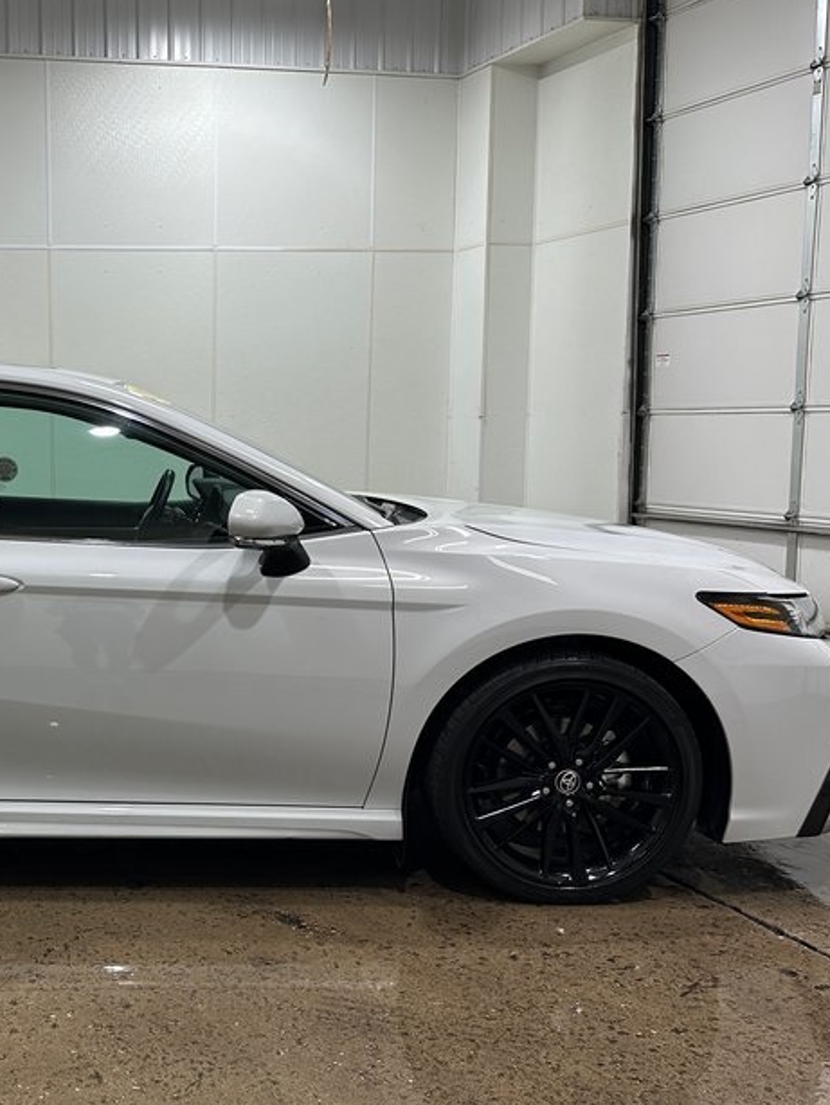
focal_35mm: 40
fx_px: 1278
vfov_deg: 46.7
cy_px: 608
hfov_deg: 33.4
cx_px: 32
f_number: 1.78
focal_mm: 6.86
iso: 64
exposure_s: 1/206
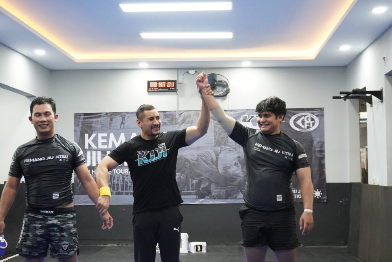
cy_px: 131
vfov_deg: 25.8
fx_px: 572
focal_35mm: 52
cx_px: 196
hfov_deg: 37.8
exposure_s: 1/200
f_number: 5.6
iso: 6400
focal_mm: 35
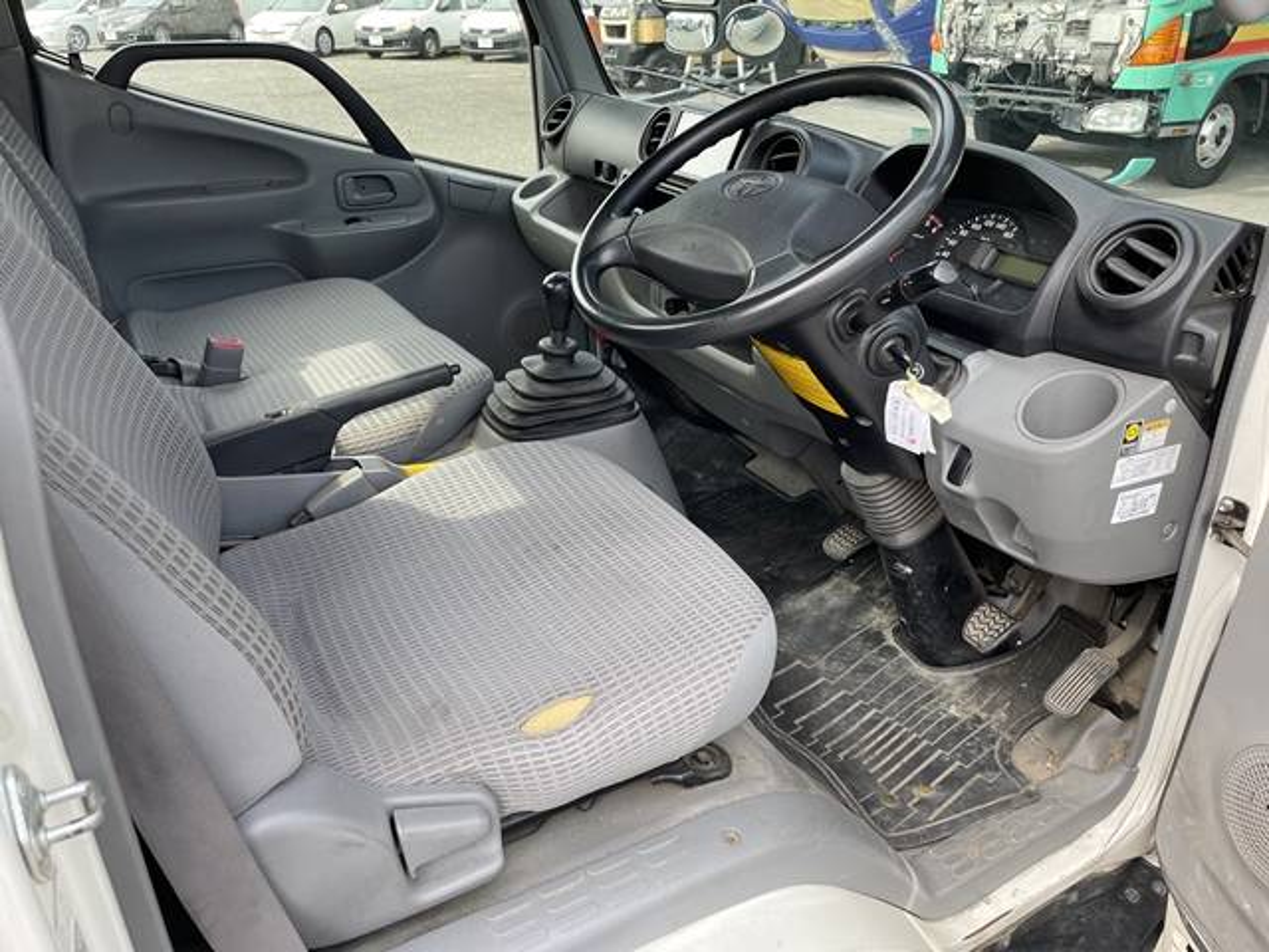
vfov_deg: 53.1
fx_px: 953
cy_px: 476
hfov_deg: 67.3
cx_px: 634
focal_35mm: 26
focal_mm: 4.2
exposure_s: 1/304
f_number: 1.6
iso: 32
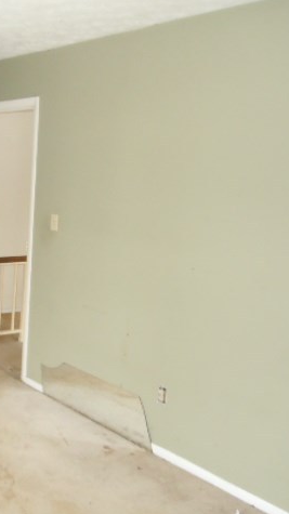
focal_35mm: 44
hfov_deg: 25.5
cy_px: 258
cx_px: -13
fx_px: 600
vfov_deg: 46.4
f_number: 3.5
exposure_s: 1/30
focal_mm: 5.4
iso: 800
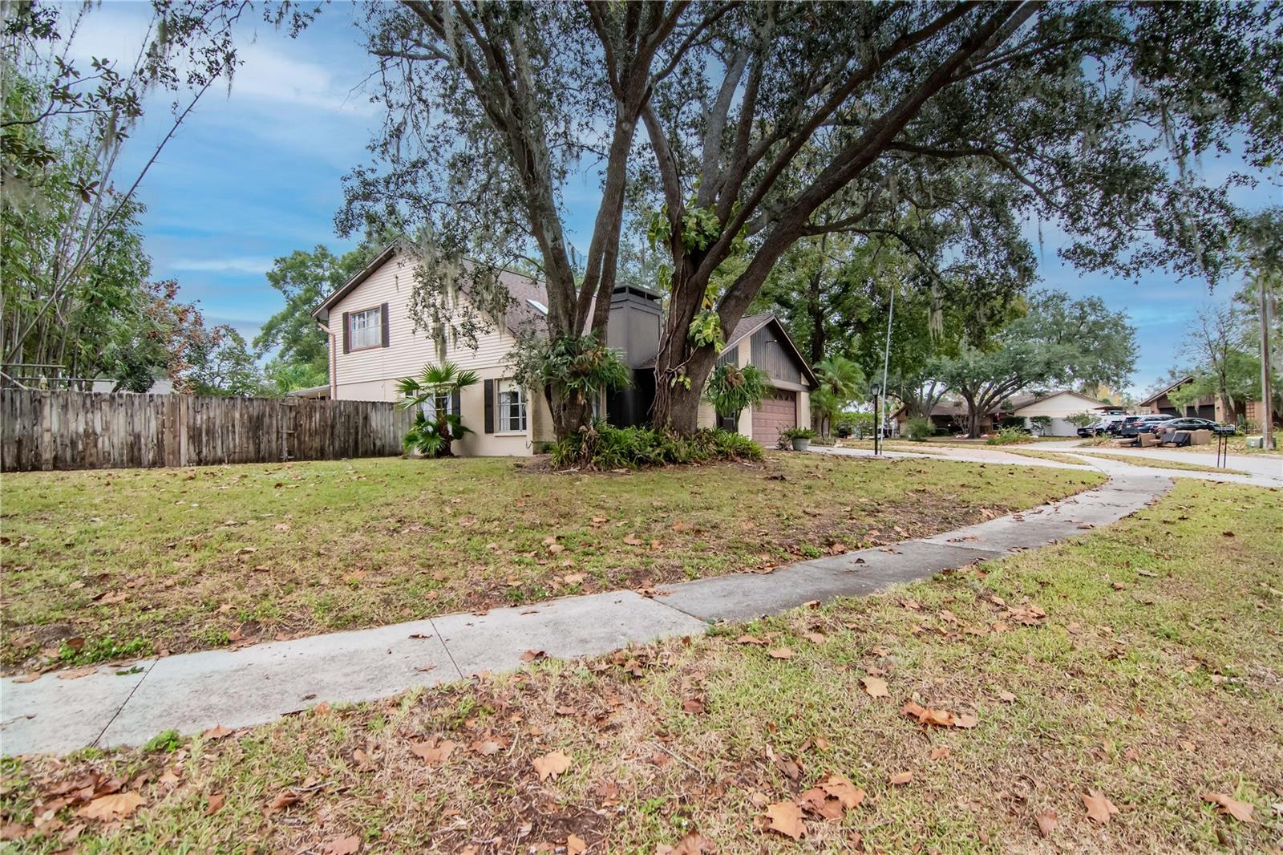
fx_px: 588
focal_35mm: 16
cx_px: 642
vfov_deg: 72.0
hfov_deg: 95.0
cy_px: 428
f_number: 7.1
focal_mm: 11
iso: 1000
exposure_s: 1/500
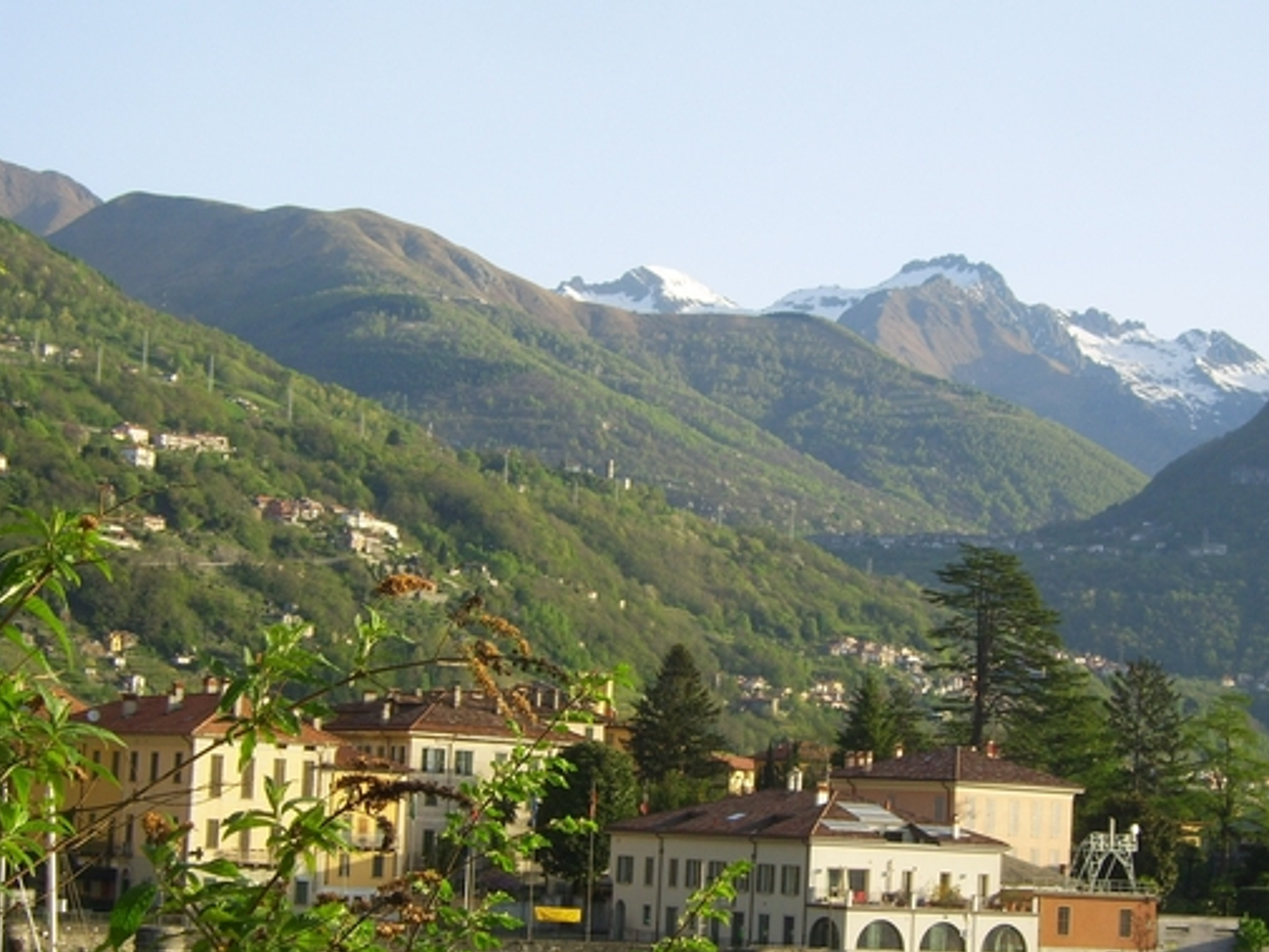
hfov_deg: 20.6
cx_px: 714
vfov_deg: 15.6
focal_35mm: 95
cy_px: 522
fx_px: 3483
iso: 50
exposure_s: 1/100
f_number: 7.4
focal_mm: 16.7
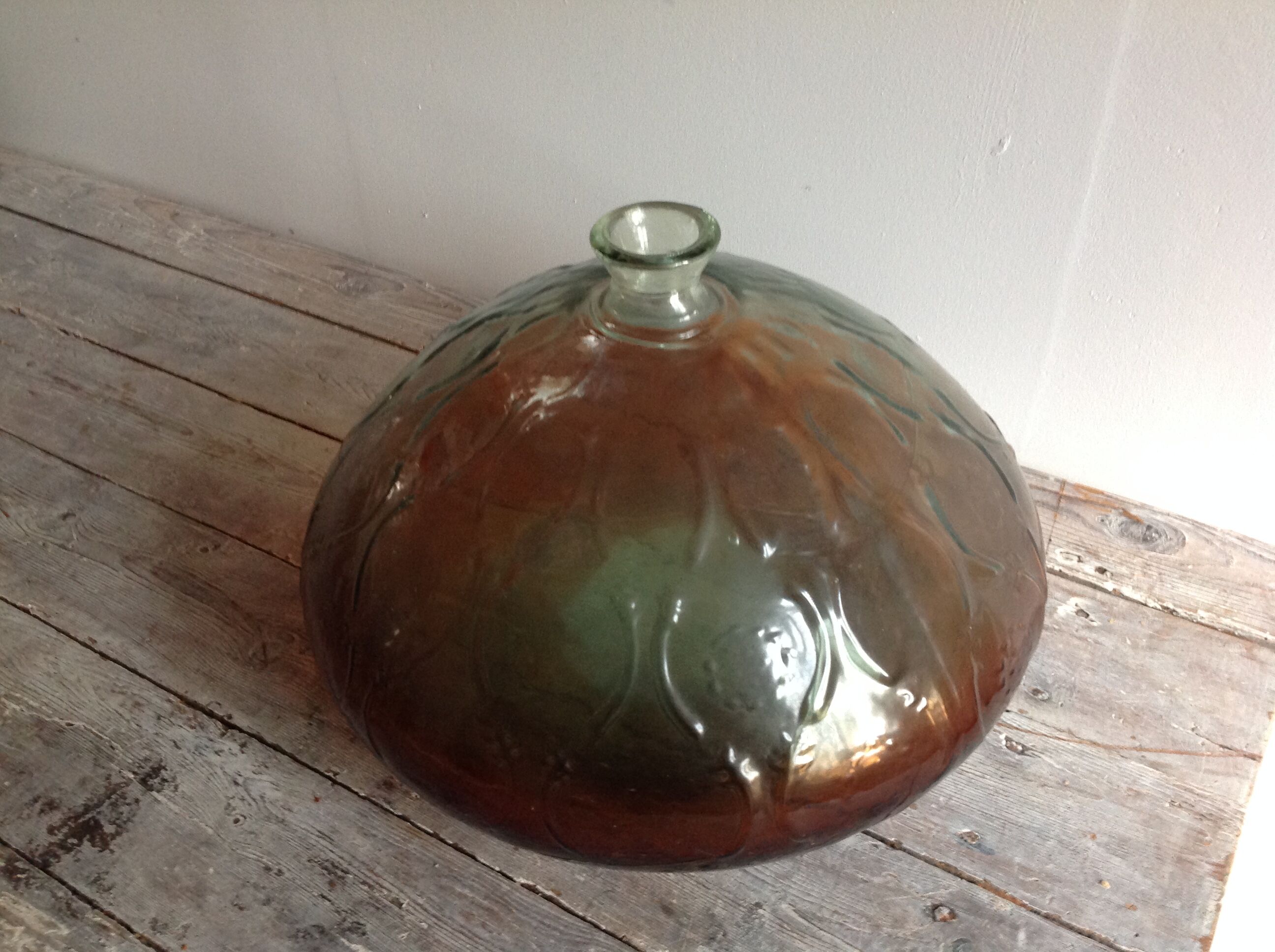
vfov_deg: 40.6
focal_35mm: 35
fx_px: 1287
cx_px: 638
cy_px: 476
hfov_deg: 52.7
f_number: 2.4
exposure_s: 1/15
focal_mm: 4.28
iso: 160
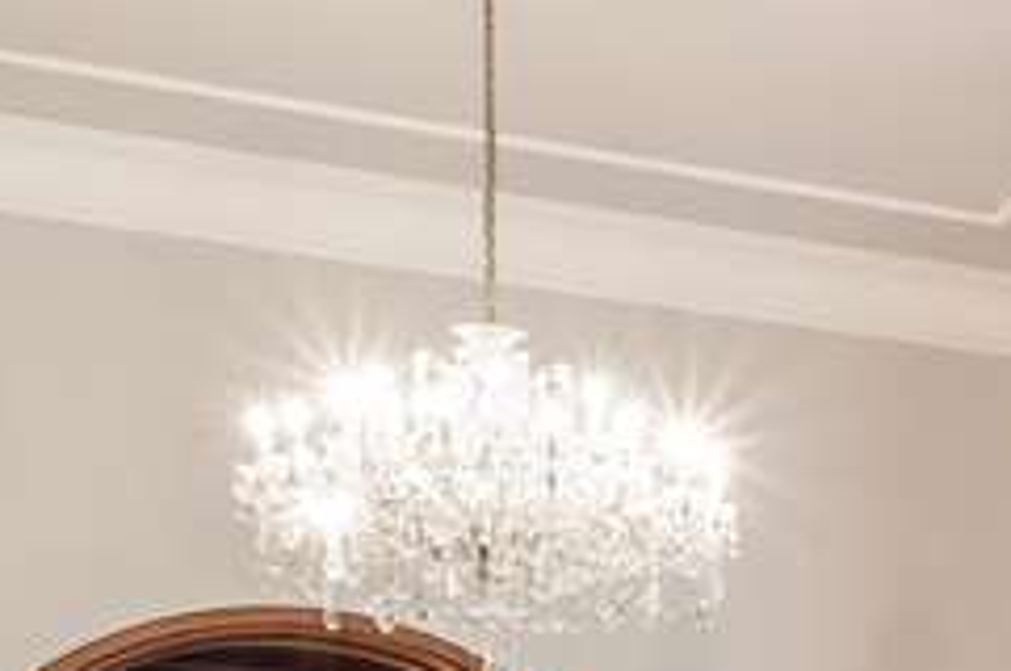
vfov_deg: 11.9
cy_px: 1220
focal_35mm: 106
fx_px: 2973
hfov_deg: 15.5
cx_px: 1997
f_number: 11
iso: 200
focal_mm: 11.5
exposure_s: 1
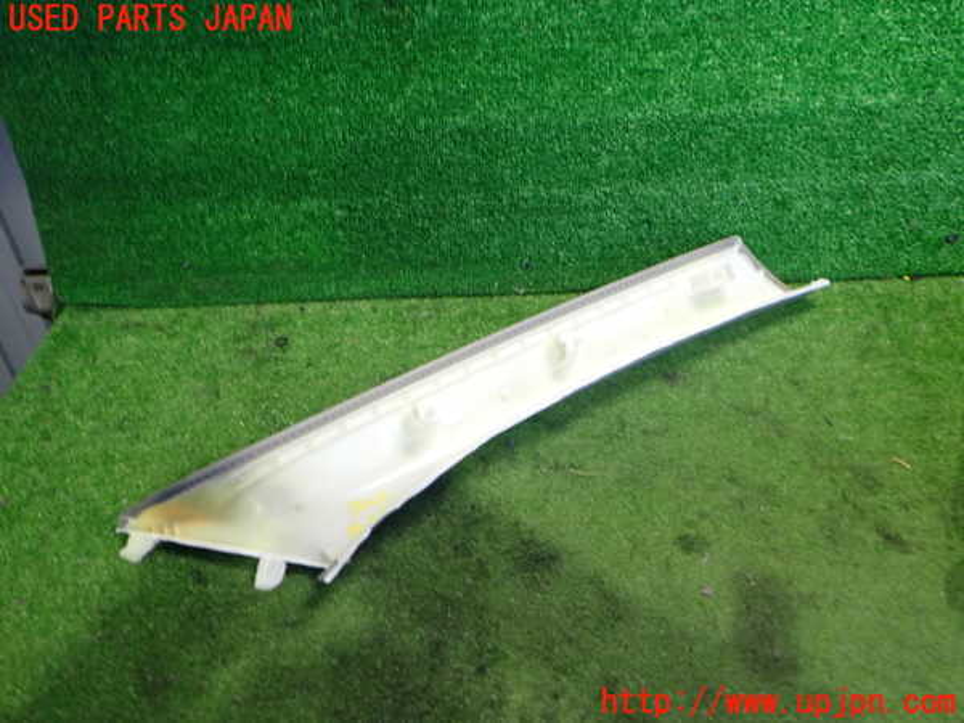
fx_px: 835
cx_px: 482
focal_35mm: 30
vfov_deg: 46.8
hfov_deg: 60.0
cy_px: 362
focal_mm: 5.4
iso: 320
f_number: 2.3
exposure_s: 1/30
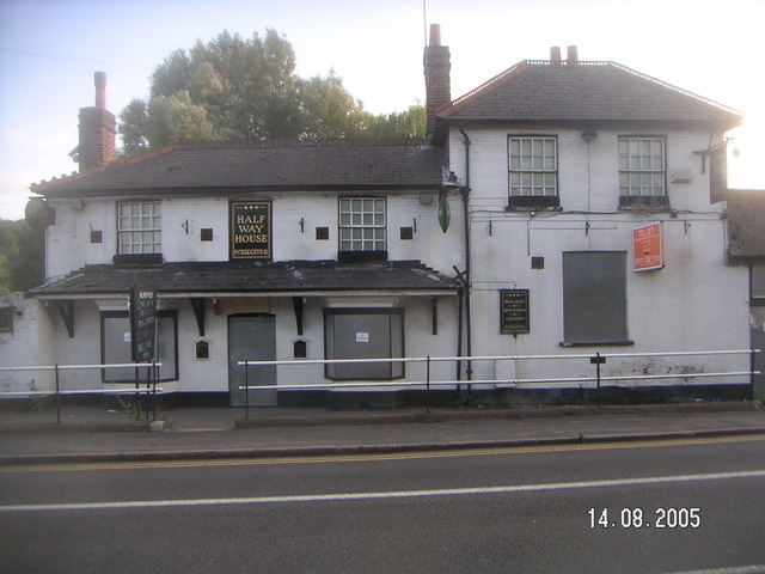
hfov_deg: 50.1
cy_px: 287
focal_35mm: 37
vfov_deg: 38.7
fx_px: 818
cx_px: 382
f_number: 2.8
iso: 64
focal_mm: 4.8
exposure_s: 1/180
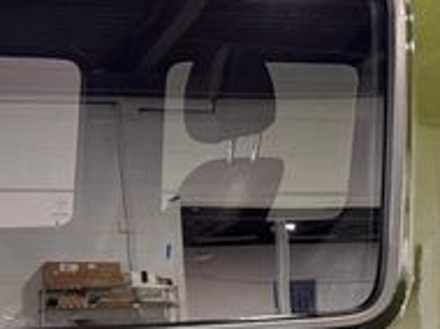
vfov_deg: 17.4
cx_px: 111
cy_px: 382
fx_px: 1028
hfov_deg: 23.9
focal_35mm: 81
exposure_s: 1/60
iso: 320
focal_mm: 6.76
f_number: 1.78
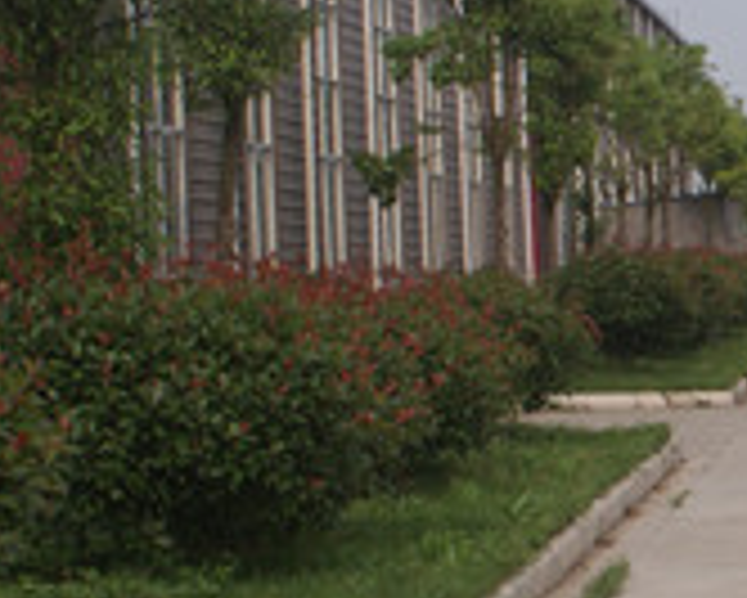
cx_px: 1296
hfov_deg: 10.3
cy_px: 425
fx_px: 3931
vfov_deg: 8.7
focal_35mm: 178
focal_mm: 35
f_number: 11
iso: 100
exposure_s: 1/100
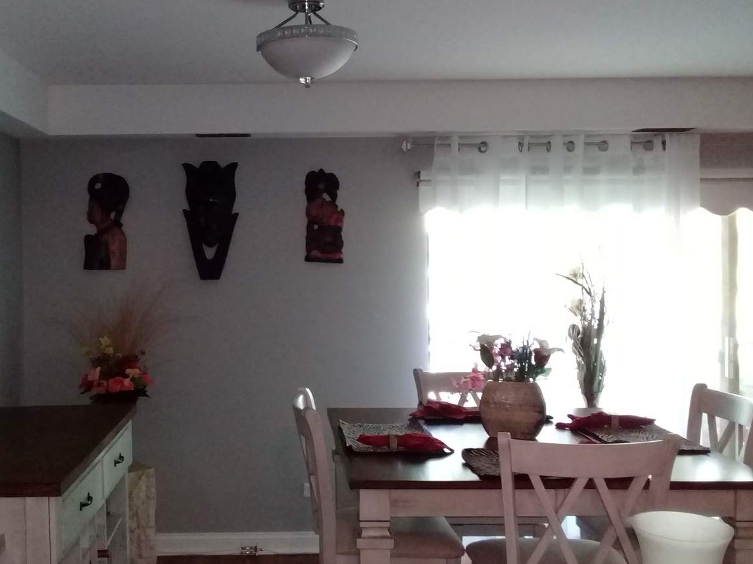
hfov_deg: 47.4
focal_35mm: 39
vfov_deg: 36.8
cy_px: 290
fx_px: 848
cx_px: 282
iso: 400
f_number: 2.2
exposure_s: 1/30
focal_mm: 3.3
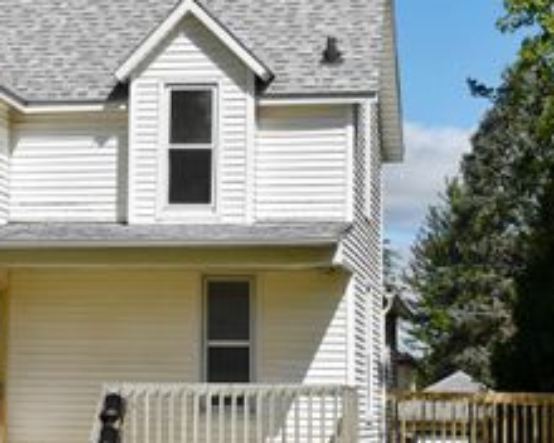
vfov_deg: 14.1
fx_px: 1787
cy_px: 237
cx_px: 33
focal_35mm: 109
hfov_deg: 17.3
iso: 100
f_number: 11
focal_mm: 34
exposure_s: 1/500
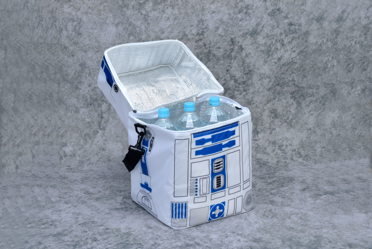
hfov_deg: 30.5
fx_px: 682
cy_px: 124
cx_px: 186
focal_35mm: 66
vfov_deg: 20.6
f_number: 16
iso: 160
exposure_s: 1/125
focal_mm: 66
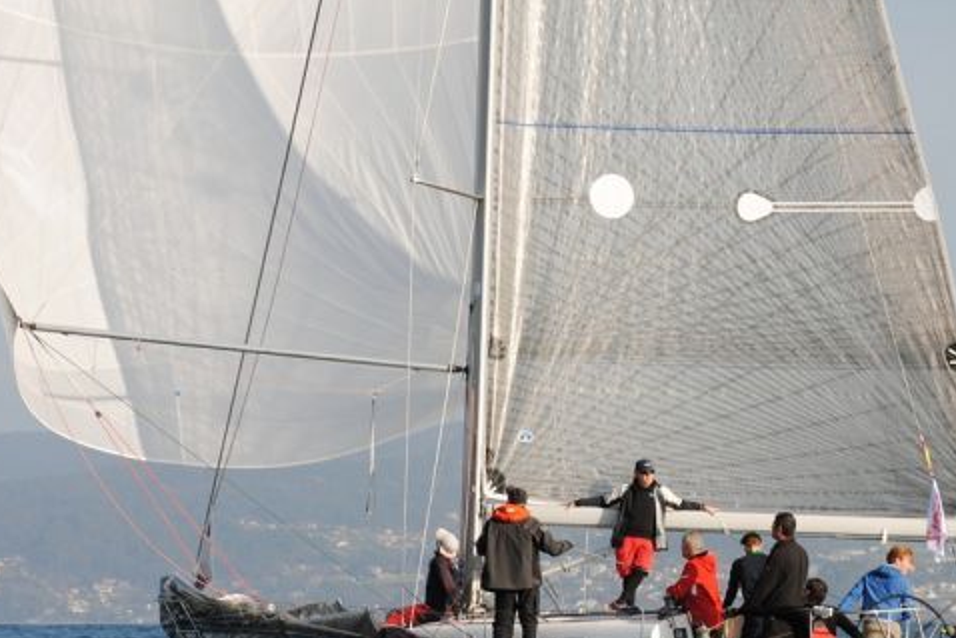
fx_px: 4808
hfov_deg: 11.4
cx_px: 516
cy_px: 421
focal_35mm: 181
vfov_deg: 7.6
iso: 100
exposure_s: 1/500
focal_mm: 72
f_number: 5.6
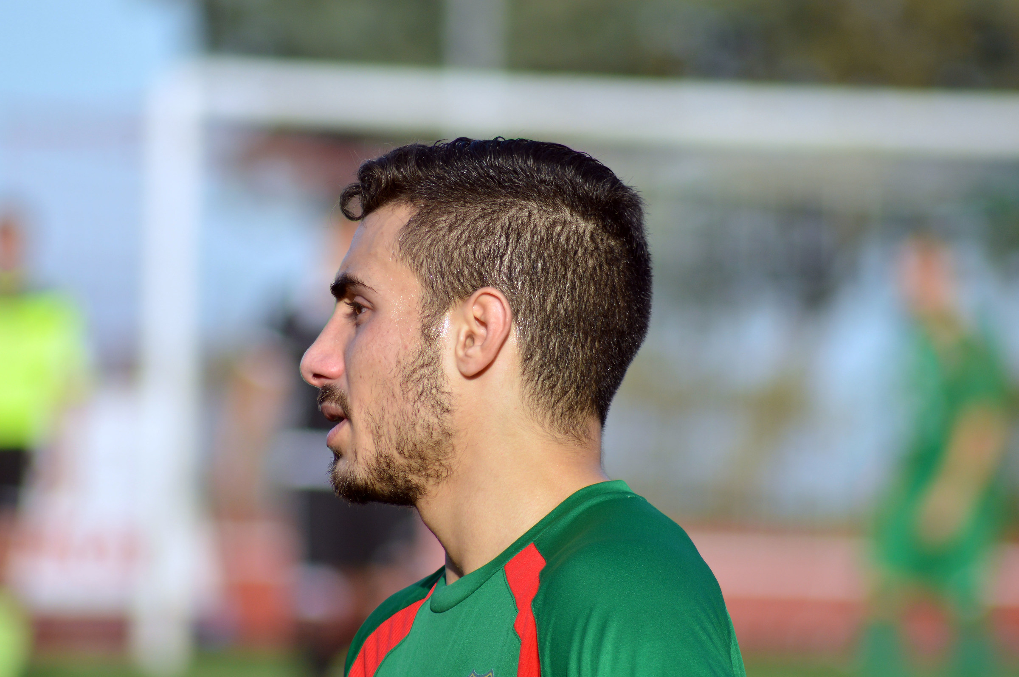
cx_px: 510
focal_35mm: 450
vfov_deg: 3.0
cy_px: 338
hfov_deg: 4.6
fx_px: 12724
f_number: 5.6
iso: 200
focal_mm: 300
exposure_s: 1/800
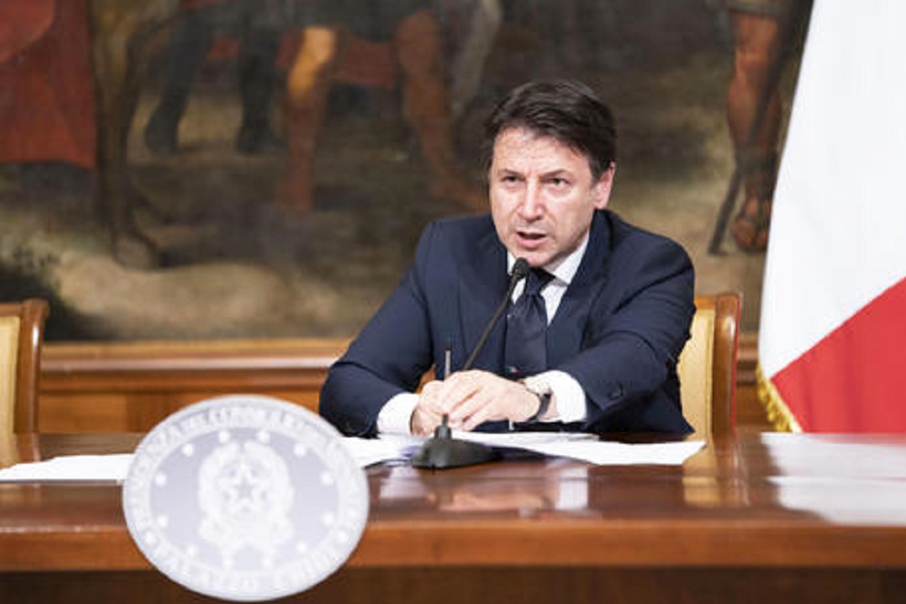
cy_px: 302
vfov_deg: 7.5
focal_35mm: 184
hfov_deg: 11.2
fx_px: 4631
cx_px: 453
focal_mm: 184
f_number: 2.8
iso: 1600
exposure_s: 1/250
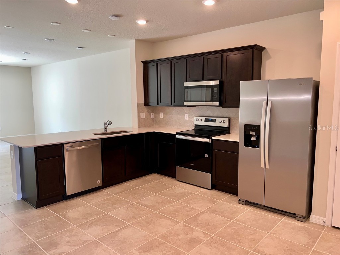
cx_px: 170
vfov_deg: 53.1
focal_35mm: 26
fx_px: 255
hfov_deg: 67.3
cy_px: 128
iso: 80
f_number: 1.5
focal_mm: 5.7
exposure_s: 1/120
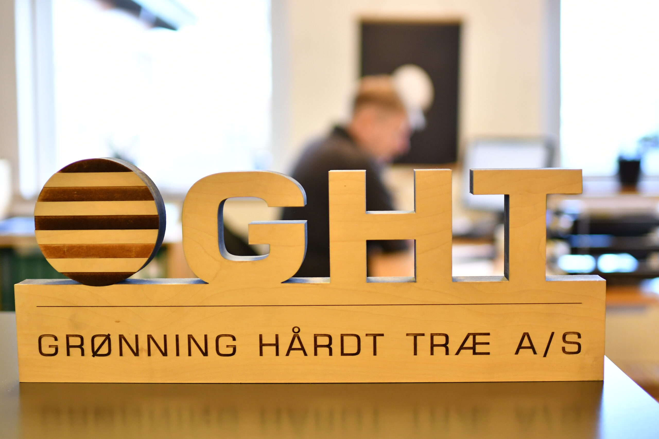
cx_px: 330
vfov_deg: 26.0
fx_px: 952
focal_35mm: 52
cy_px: 220
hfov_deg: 38.2
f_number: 1.8
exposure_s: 1/250
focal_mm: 35
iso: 1250
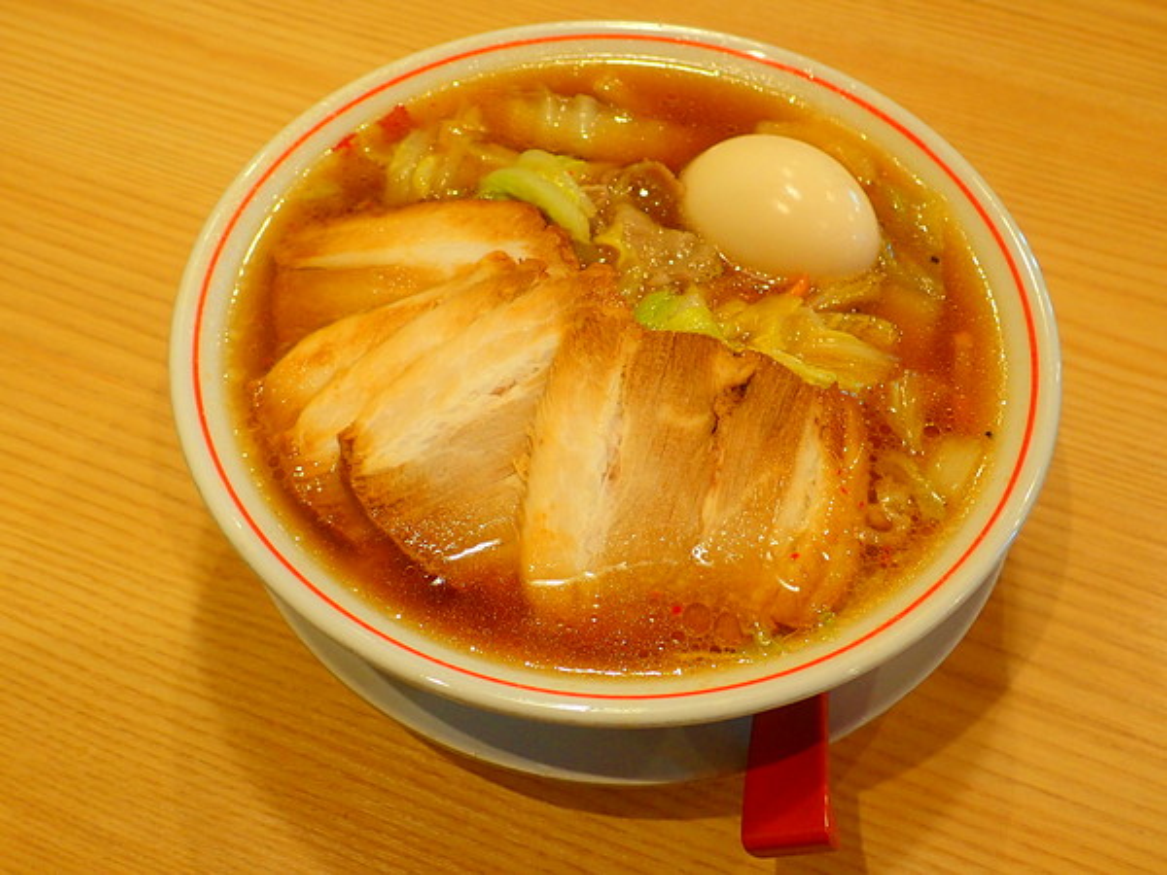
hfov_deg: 46.8
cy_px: 438
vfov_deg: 36.0
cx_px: 584
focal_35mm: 40
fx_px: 1349
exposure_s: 1/40
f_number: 2.8
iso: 200
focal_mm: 7.34
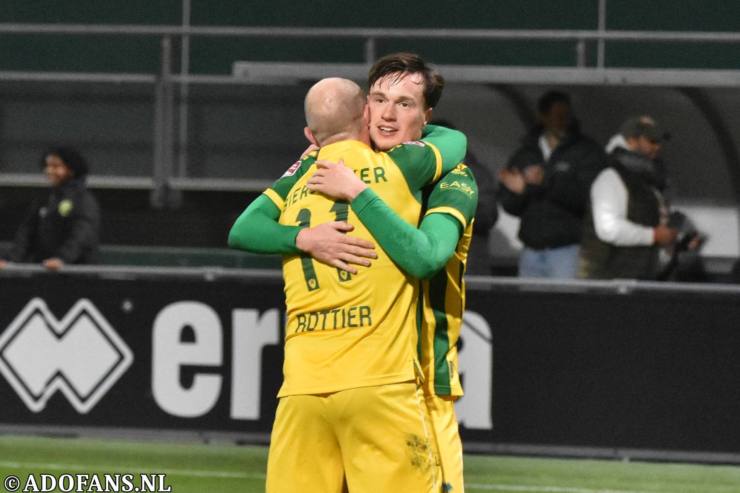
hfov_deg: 12.5
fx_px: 3391
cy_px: 246
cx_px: 370
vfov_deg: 8.3
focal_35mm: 165
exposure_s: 1/640
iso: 3200
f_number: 2.8
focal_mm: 110
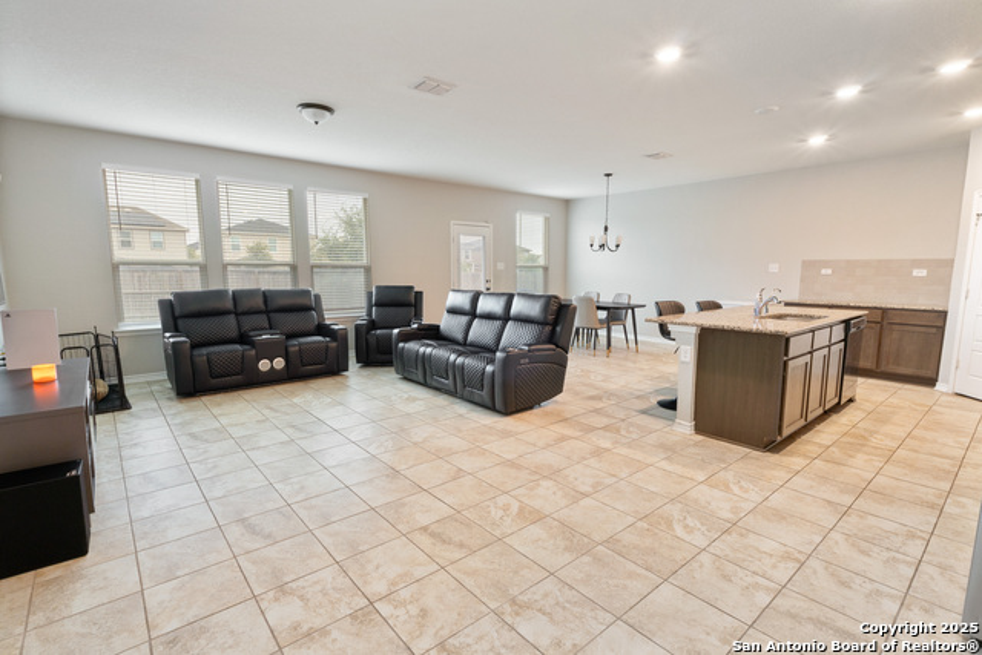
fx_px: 450
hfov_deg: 95.0
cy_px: 328
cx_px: 491
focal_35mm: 16
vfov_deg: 72.1
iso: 160
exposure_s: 2.5
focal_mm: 11
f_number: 10
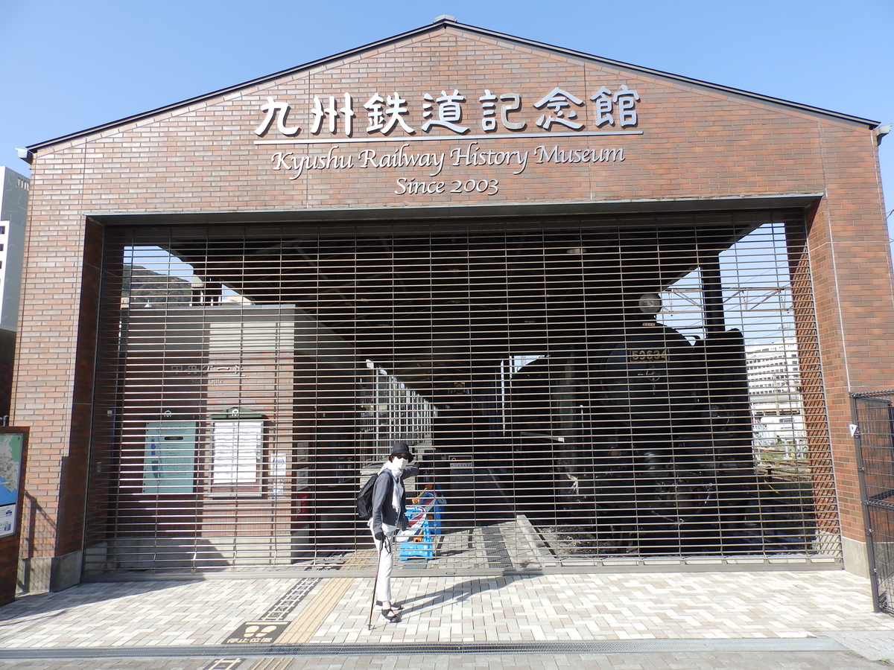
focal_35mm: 22
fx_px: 568
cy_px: 335
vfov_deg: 61.1
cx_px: 447
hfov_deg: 76.4
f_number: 4.5
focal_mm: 4
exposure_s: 1/320
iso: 80
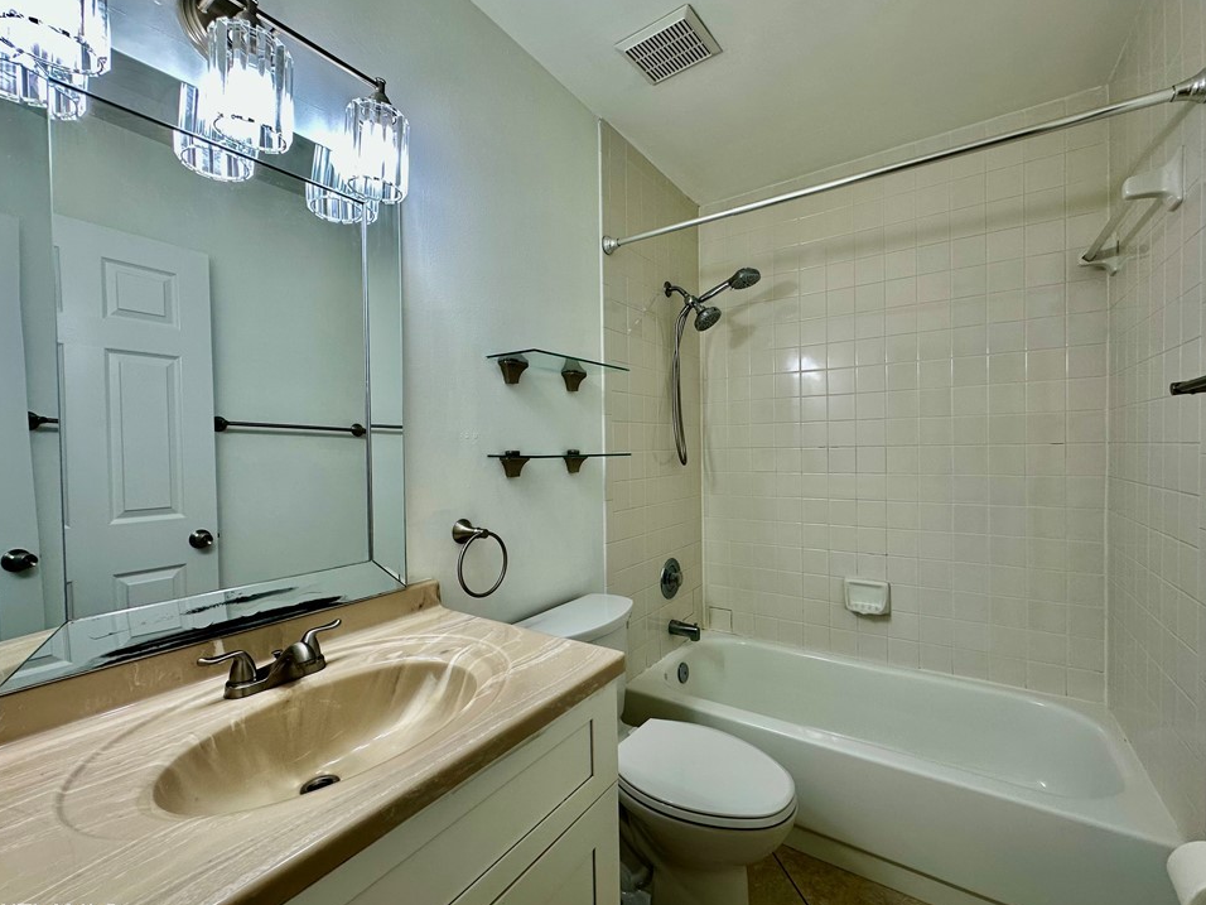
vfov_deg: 81.7
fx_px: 523
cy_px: 458
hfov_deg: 98.2
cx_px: 612
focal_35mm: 15
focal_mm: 2.22
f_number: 2.2
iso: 64
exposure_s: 1/120
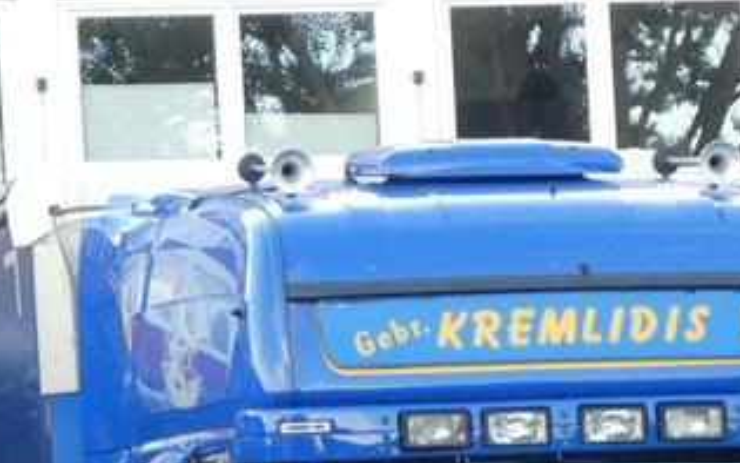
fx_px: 5325
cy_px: 660
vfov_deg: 4.9
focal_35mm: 264
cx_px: 413
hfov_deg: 7.9
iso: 400
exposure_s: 1/80
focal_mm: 17.5
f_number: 5
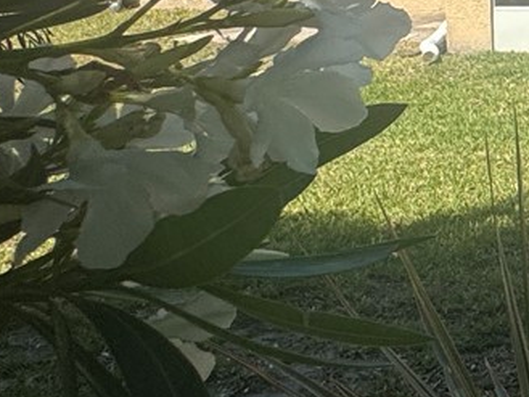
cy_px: -87
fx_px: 1040
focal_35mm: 68
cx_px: 1005
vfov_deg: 20.2
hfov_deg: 19.4
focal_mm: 2.22
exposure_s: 1/1880
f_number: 2.2
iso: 50
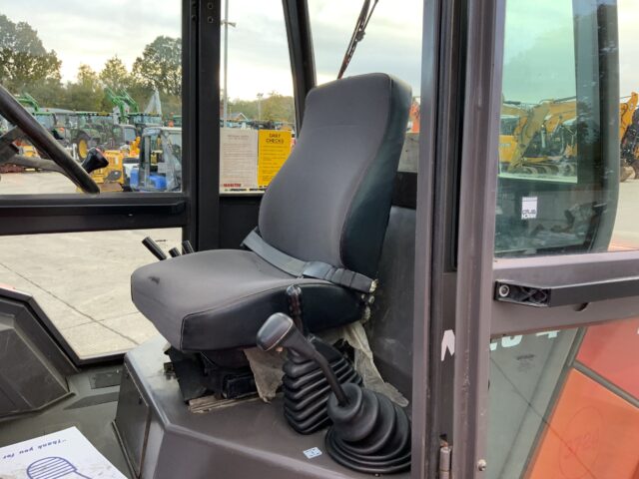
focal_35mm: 29
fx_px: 535
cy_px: 240
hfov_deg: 61.7
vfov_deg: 48.2
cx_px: 320
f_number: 1.8
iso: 64
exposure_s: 1/92
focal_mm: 3
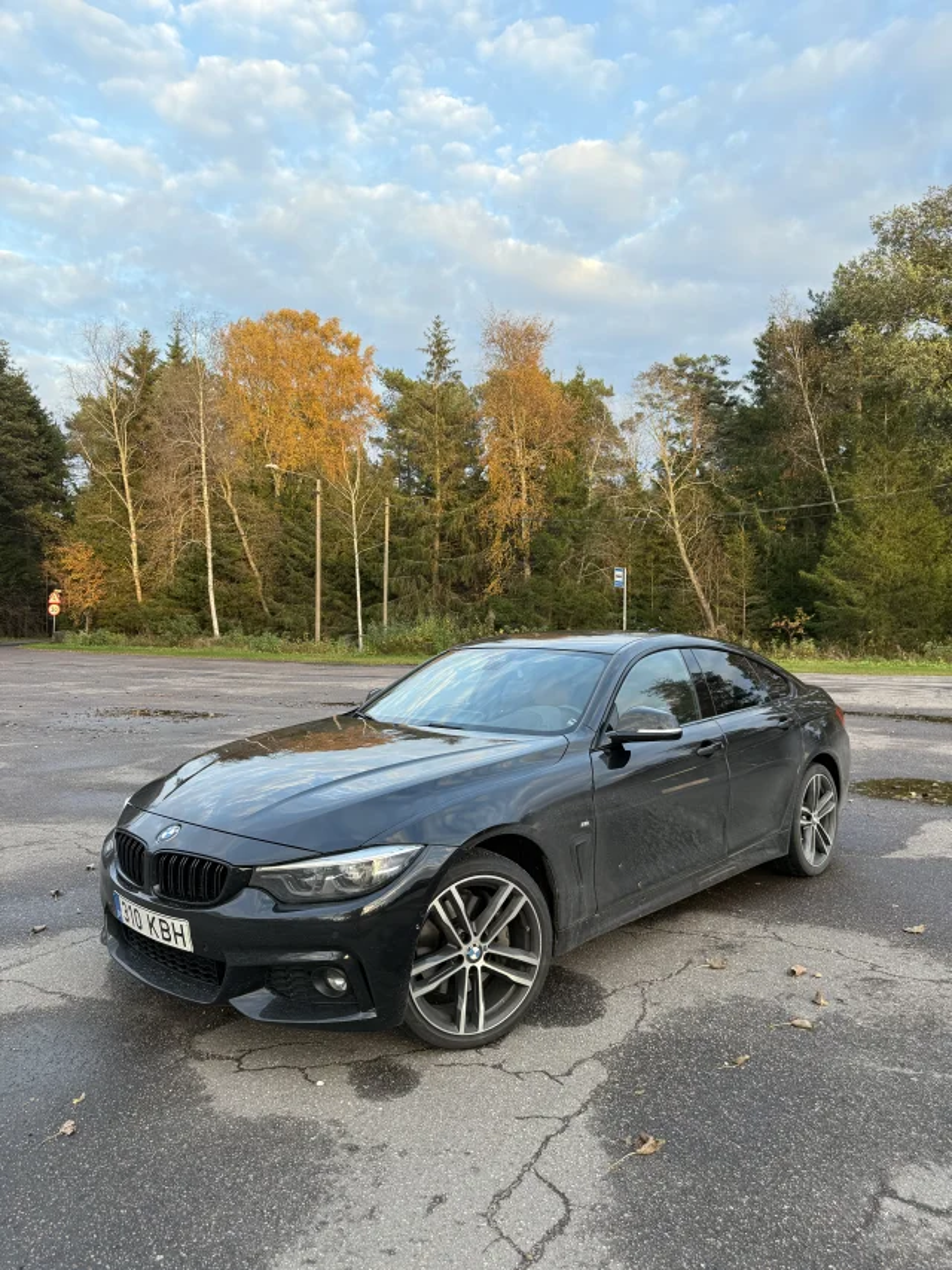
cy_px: 635
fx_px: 880
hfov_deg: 56.8
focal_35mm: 24
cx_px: 476
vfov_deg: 71.6
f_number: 1.78
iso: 200
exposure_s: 1/237
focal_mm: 6.76
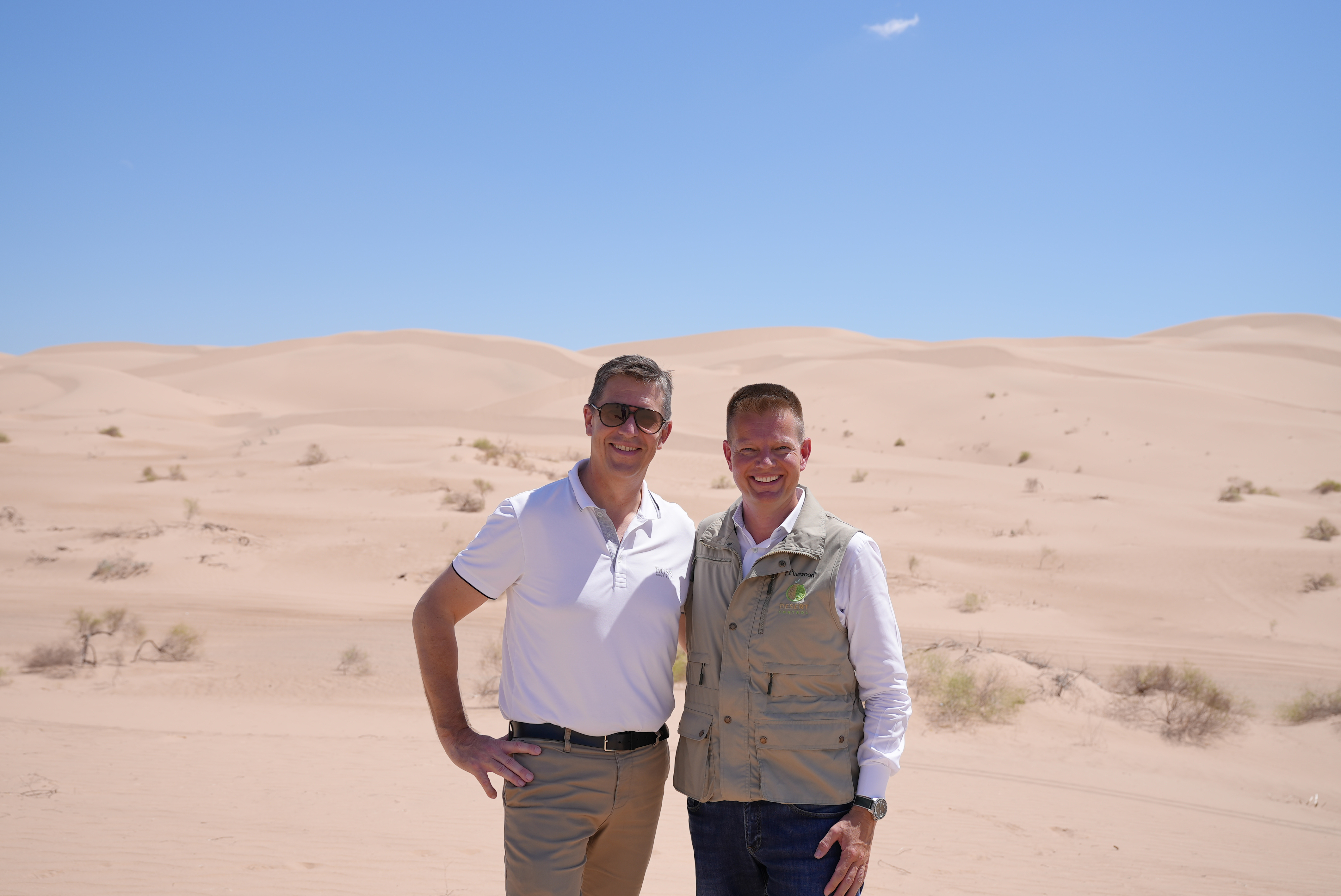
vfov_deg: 36.9
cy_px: 448
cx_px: 670
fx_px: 1342
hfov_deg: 53.1
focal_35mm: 36
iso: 80
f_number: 4.5
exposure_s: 1/800
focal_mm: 36
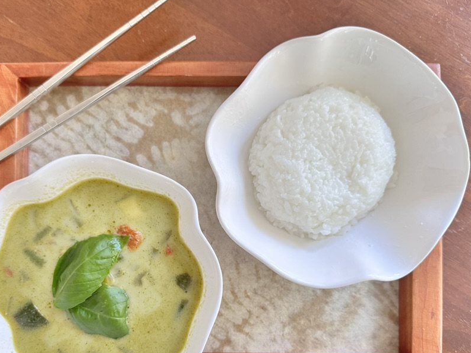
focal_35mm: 31
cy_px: 224
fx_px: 422
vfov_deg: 45.0
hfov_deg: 58.1
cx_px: 203
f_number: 1.78
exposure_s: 1/121
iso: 200
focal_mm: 6.86
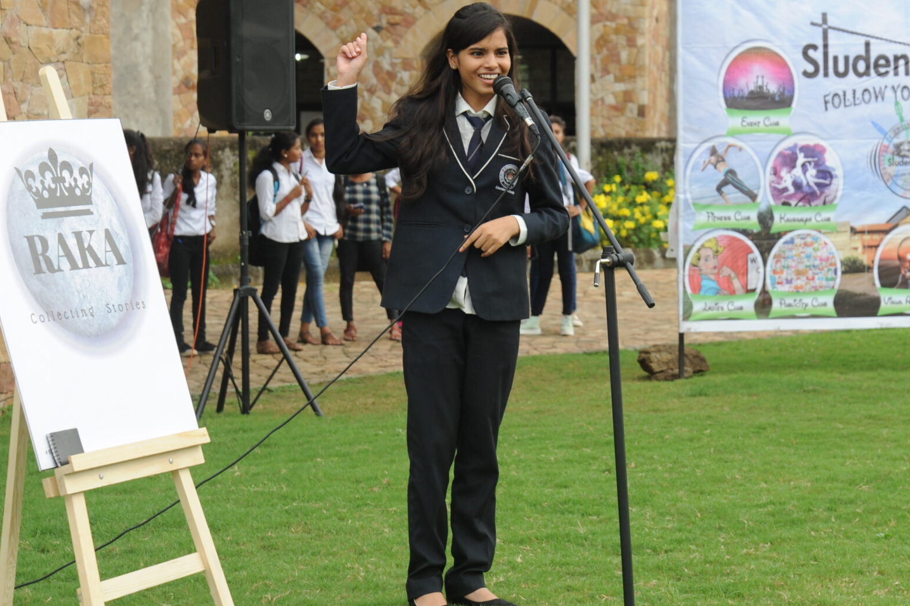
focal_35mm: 115
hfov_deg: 17.8
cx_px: 498
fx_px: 2905
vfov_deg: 11.9
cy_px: 257
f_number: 6.3
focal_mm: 70
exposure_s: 1/100
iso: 500
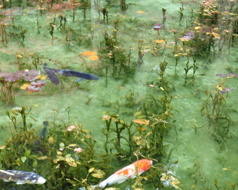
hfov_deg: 28.8
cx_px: 67
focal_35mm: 65
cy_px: 109
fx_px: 458
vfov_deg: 23.5
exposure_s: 1/13
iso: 500
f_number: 5.6
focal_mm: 18
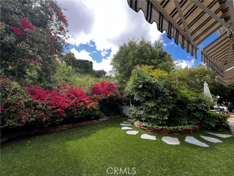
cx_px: 117
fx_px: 88
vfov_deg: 89.9
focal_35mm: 13
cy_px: 88
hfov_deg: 106.2
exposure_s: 1/238
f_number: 1.8
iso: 32
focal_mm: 1.57
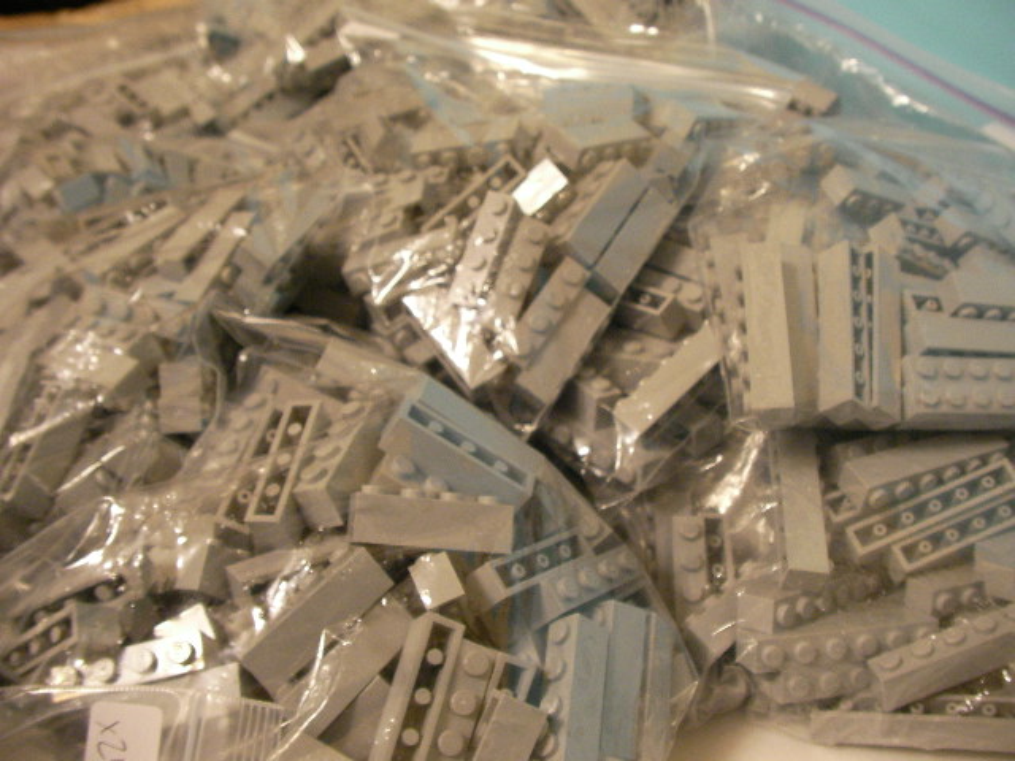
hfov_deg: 49.0
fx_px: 1114
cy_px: 380
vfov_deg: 37.7
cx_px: 508
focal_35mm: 38
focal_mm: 6.3
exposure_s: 1/4.9
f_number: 3.5
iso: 200
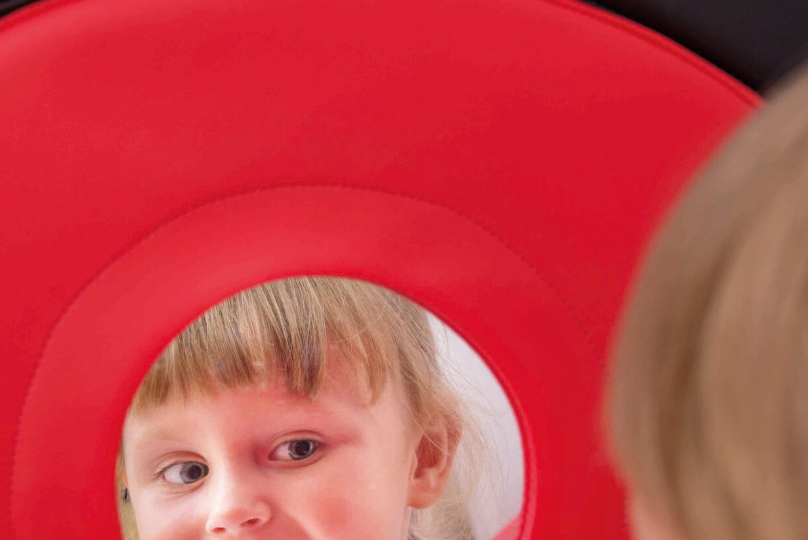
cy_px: 486
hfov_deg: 19.6
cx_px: 443
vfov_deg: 13.1
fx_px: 2335
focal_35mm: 104
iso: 200
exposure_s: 1/160
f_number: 7.1
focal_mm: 50
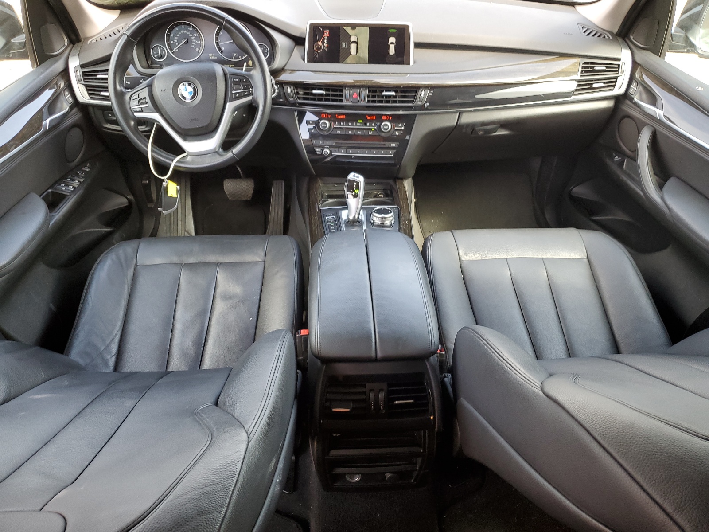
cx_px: 354
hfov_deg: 67.3
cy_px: 266
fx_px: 533
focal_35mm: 26
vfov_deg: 53.1
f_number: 1.5
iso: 68
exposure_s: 1/120
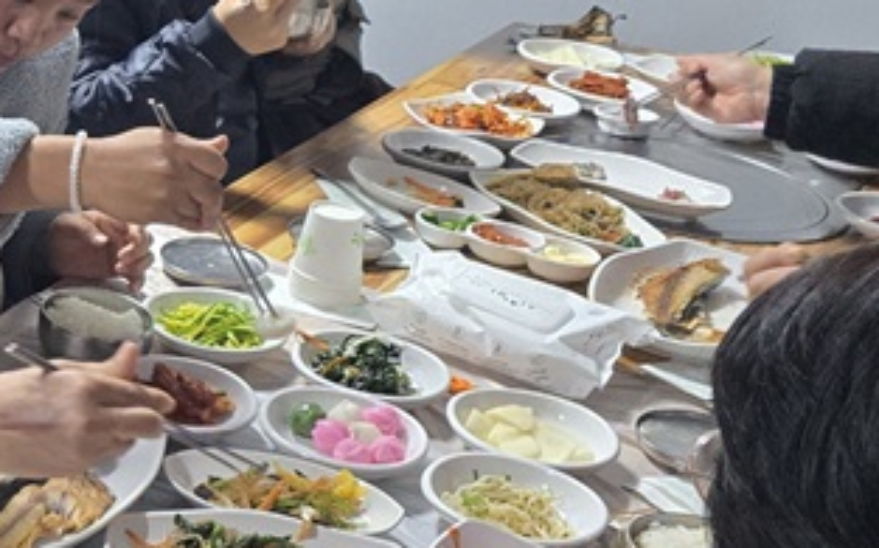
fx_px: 1867
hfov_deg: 22.5
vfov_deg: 16.6
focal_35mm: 78
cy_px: 107
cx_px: -379
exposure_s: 1/120
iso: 500
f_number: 1.7
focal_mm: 6.3
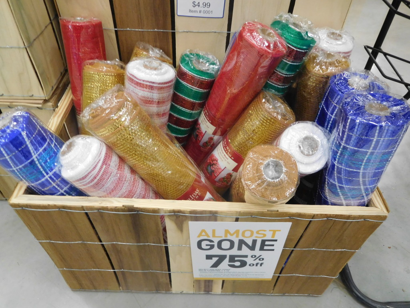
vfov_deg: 54.9
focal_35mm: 25
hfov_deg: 69.4
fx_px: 296
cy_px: 154
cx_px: 205
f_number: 3.4
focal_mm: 4.5
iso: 280
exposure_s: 1/30
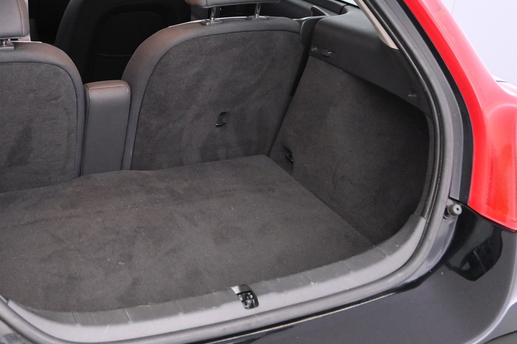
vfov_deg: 28.6
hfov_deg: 41.2
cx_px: 149
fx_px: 672
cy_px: 121
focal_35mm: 47
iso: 3200
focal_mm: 19
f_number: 3.8
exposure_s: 1/50
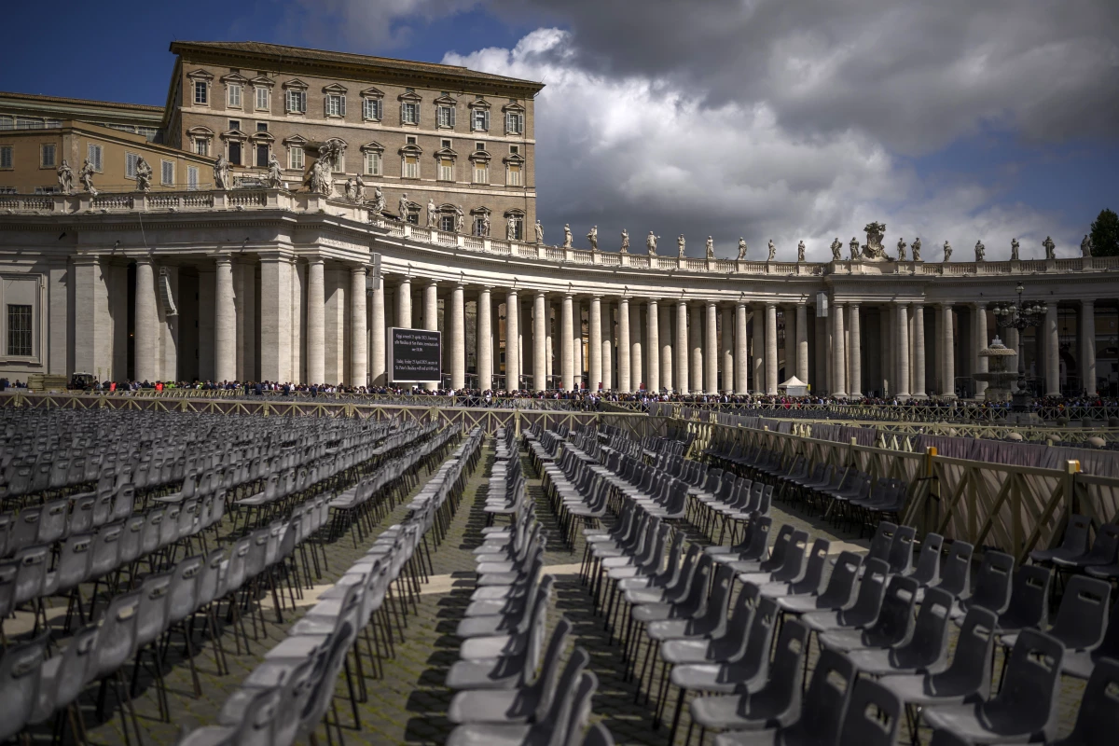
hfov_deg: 54.4
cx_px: 560
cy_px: 373
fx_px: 1088
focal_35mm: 35
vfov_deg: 37.9
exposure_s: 1/32000
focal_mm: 35
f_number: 1.8
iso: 100
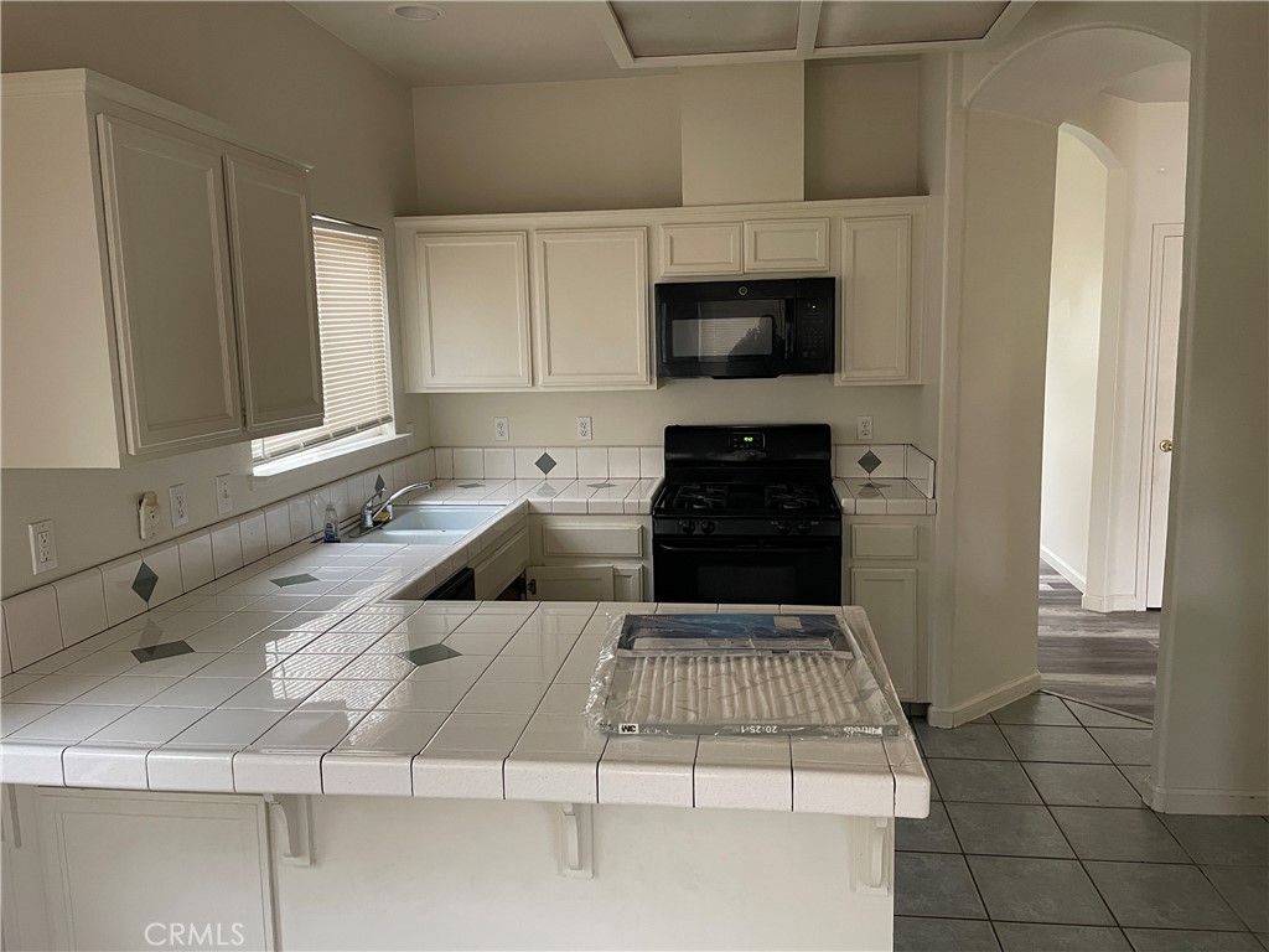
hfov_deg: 67.3
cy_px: 476
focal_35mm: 26
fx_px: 953
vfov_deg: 53.1
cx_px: 634
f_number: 1.6
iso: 400
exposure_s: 1/60
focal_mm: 4.2
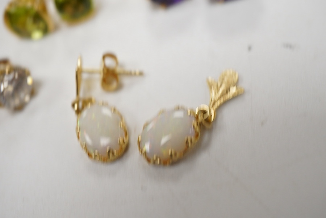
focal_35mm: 45
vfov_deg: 29.9
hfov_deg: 43.6
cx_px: 163
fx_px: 407
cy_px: 109
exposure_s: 1/125
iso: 1250
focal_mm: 30
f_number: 11
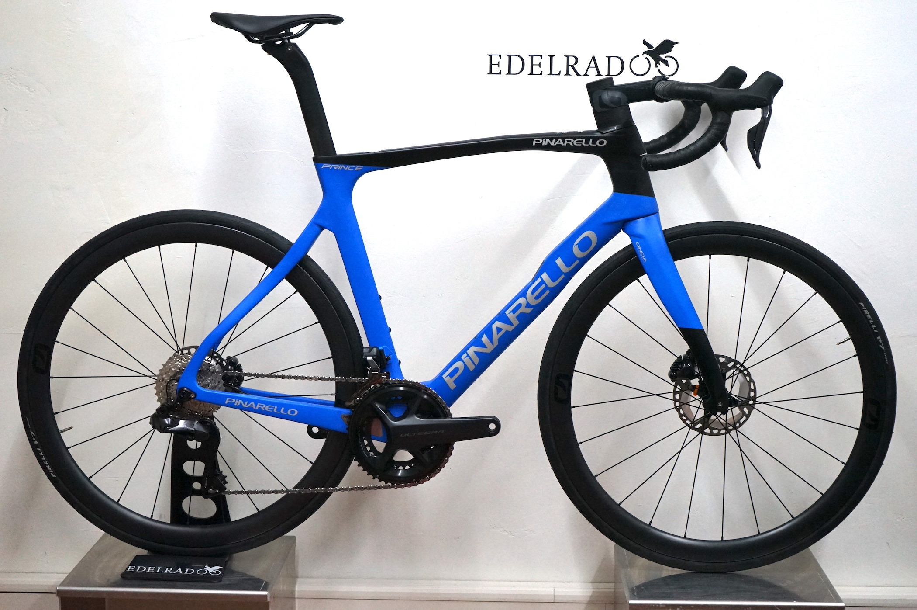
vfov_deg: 19.7
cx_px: 458
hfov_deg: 29.3
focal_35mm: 69
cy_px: 305
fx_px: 1756
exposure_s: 1/160
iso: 3200
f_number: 5.6
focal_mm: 69
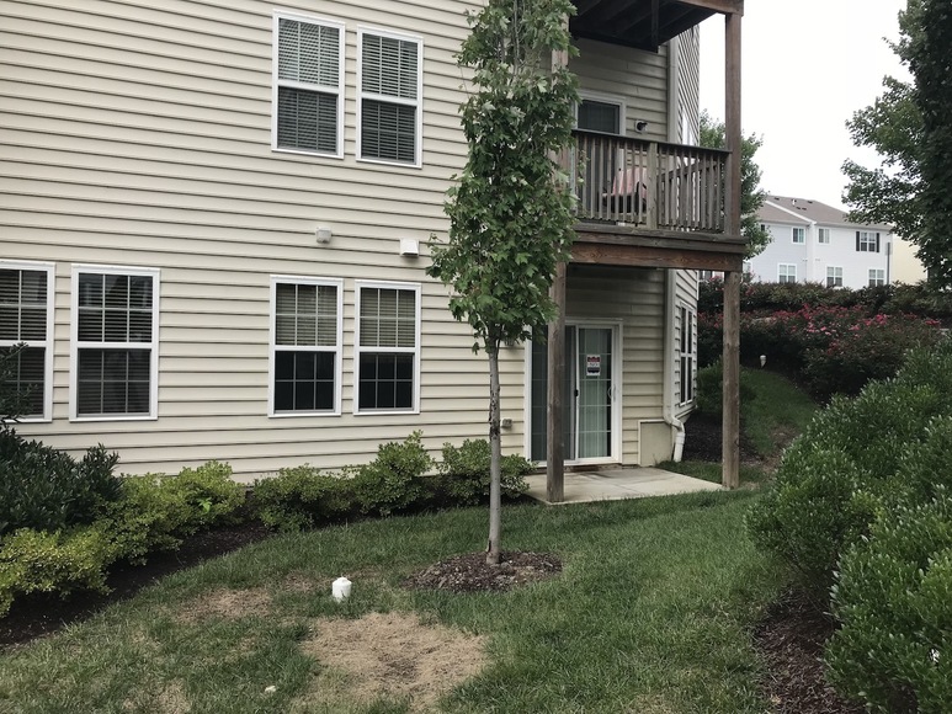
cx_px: 476
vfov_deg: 49.8
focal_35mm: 28
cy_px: 357
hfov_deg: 63.4
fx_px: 770
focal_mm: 3.99
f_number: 1.8
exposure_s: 1/1088
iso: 20
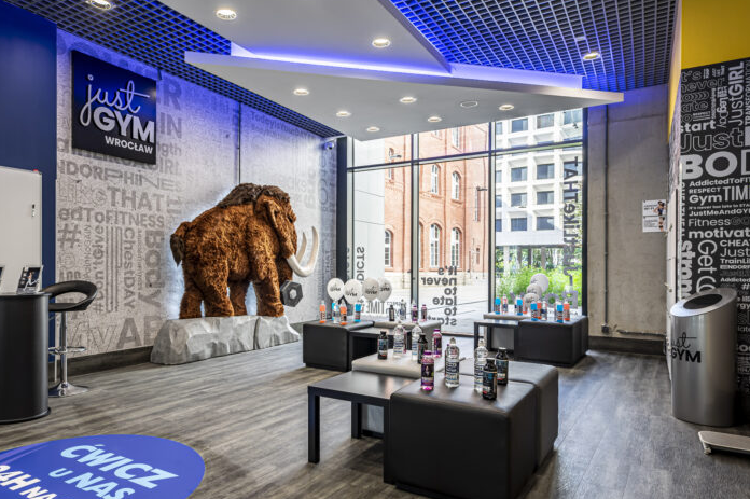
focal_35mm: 23
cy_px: 271
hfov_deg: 75.9
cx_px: 333
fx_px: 479
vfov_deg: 55.0
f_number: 9
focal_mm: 20
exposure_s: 1/40
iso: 100
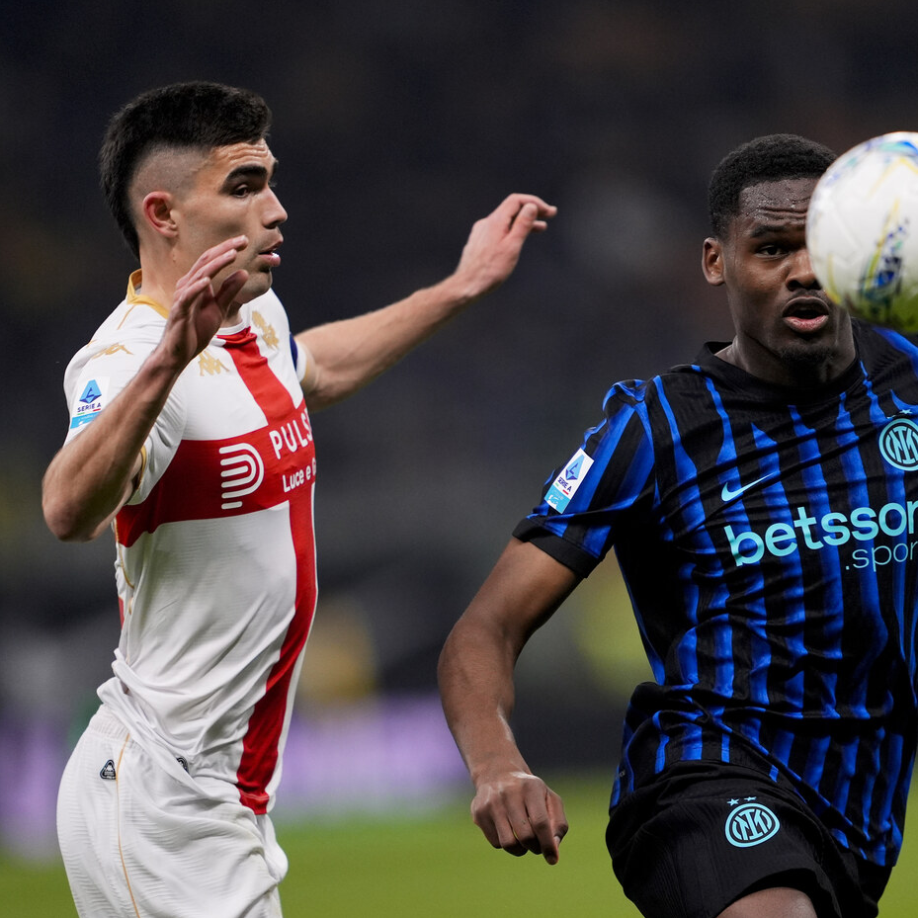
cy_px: 459
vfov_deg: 3.4
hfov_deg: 3.4
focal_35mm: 512
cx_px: 541
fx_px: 15362
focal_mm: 400
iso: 2000
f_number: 2.8
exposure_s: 1/2500
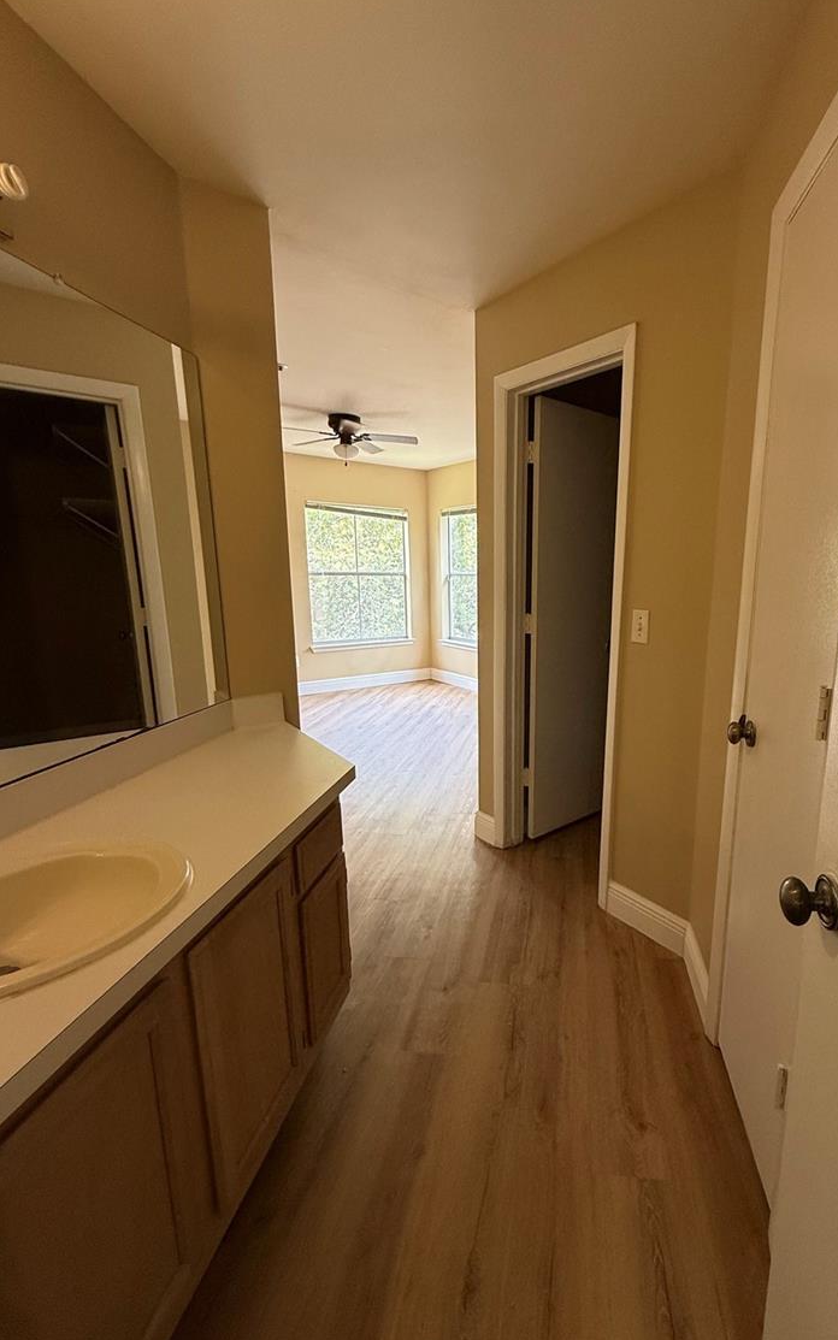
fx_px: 584
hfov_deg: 70.2
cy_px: 687
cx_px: 521
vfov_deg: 97.8
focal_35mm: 16
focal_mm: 2.22
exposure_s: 1/99
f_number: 2.2
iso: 125
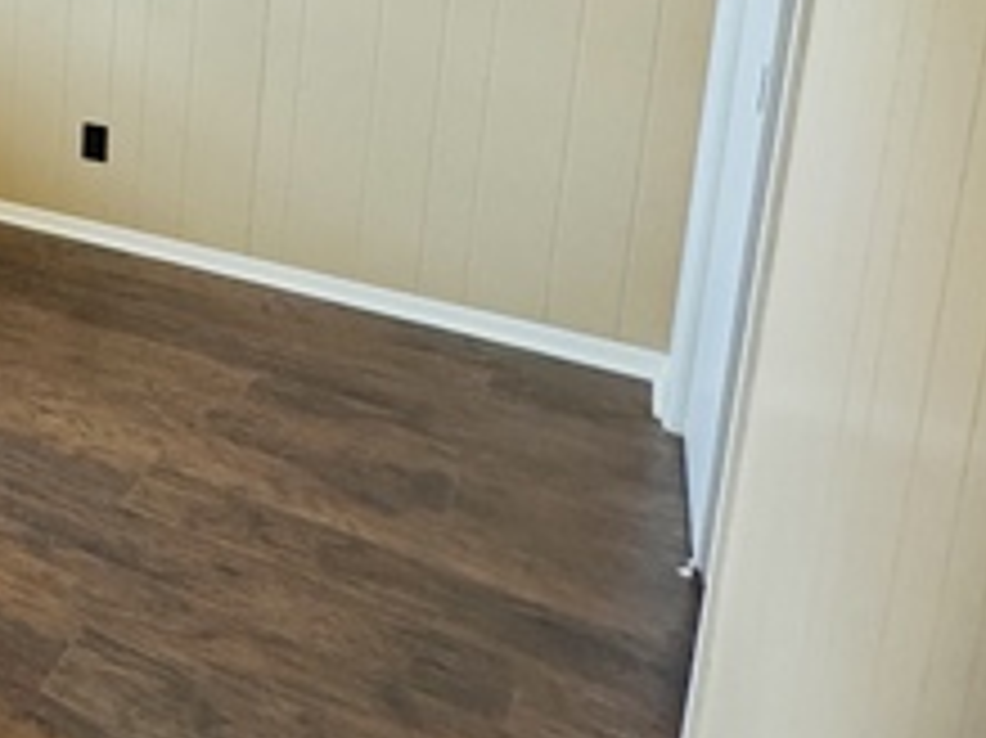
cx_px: -401
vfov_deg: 31.9
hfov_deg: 31.0
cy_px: -27
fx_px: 1167
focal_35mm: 41
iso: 320
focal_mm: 2.22
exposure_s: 1/60
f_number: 2.2
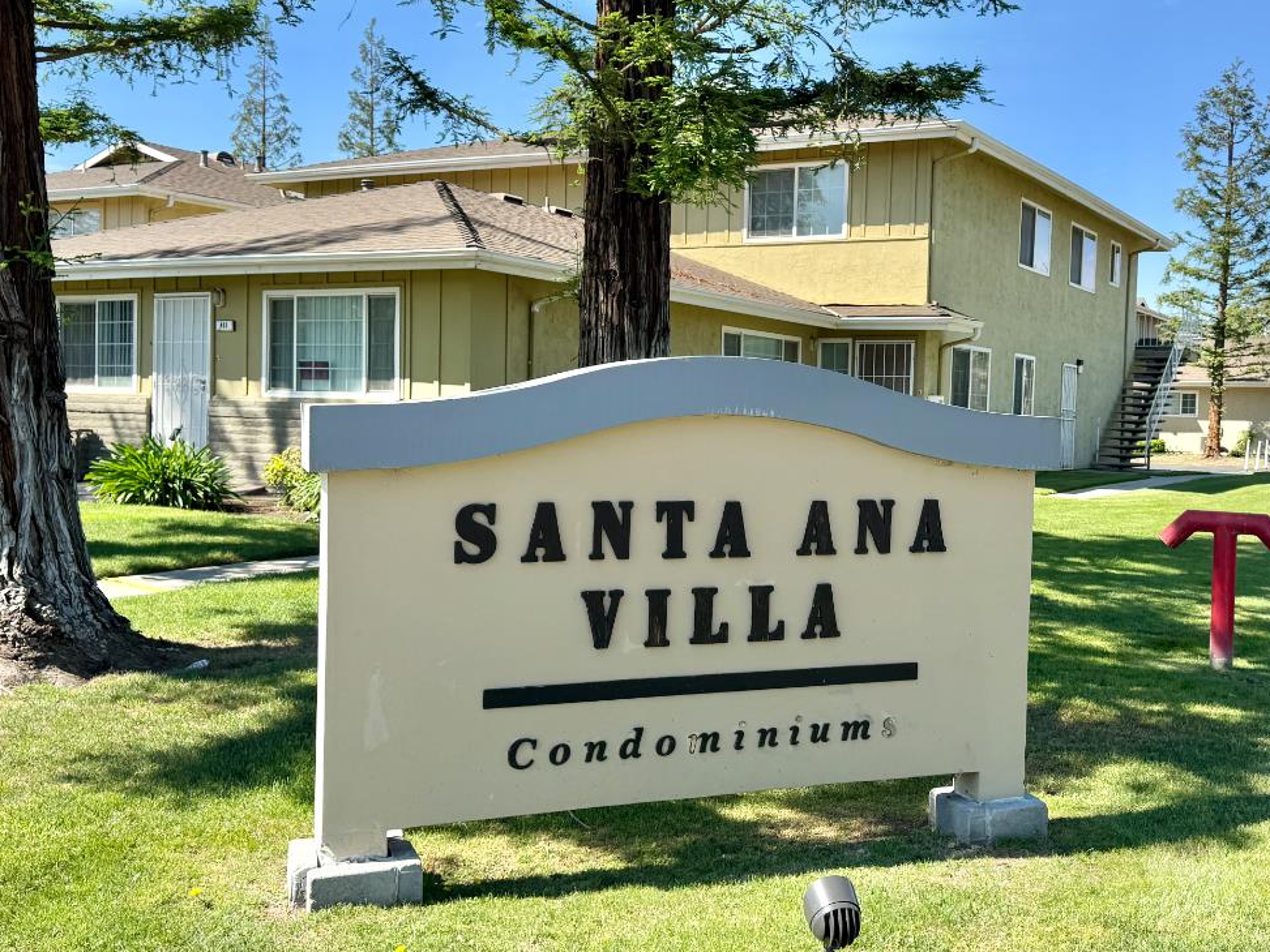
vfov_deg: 38.7
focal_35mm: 37
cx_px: 784
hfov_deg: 49.7
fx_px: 1358
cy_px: 462
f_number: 1.78
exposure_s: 1/2703
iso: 80
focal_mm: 6.76
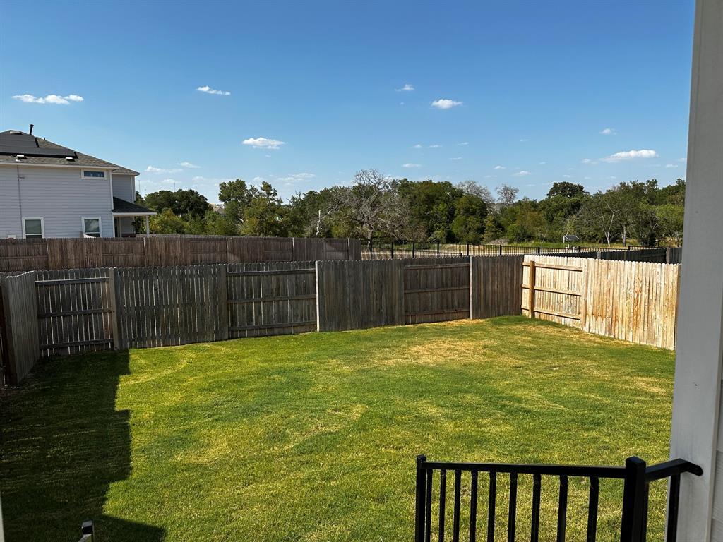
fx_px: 501
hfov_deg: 71.6
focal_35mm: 24
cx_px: 362
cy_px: 271
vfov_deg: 56.8
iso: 80
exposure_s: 1/4184
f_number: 1.78
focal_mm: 6.86
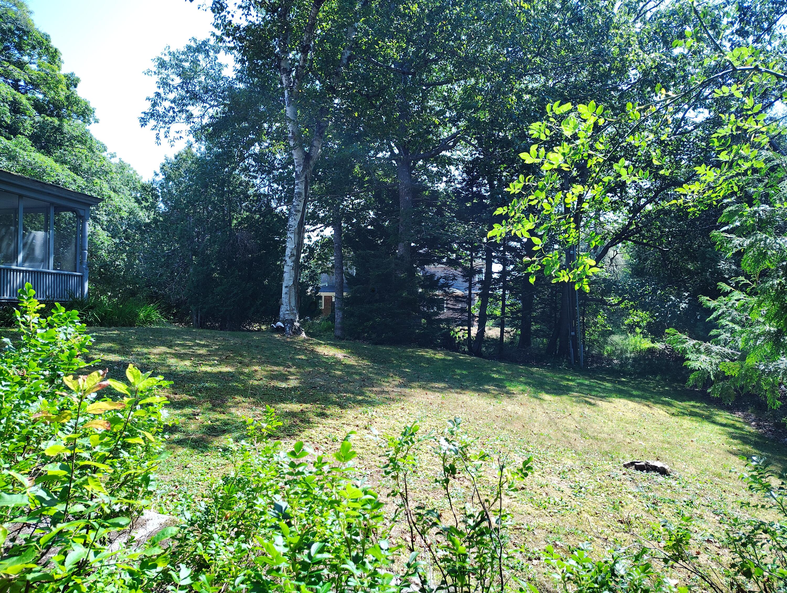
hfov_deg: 71.5
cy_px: 296
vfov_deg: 56.9
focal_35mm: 24
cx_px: 394
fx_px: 546
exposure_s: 1/281
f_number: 1.8
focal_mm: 5.56
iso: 100
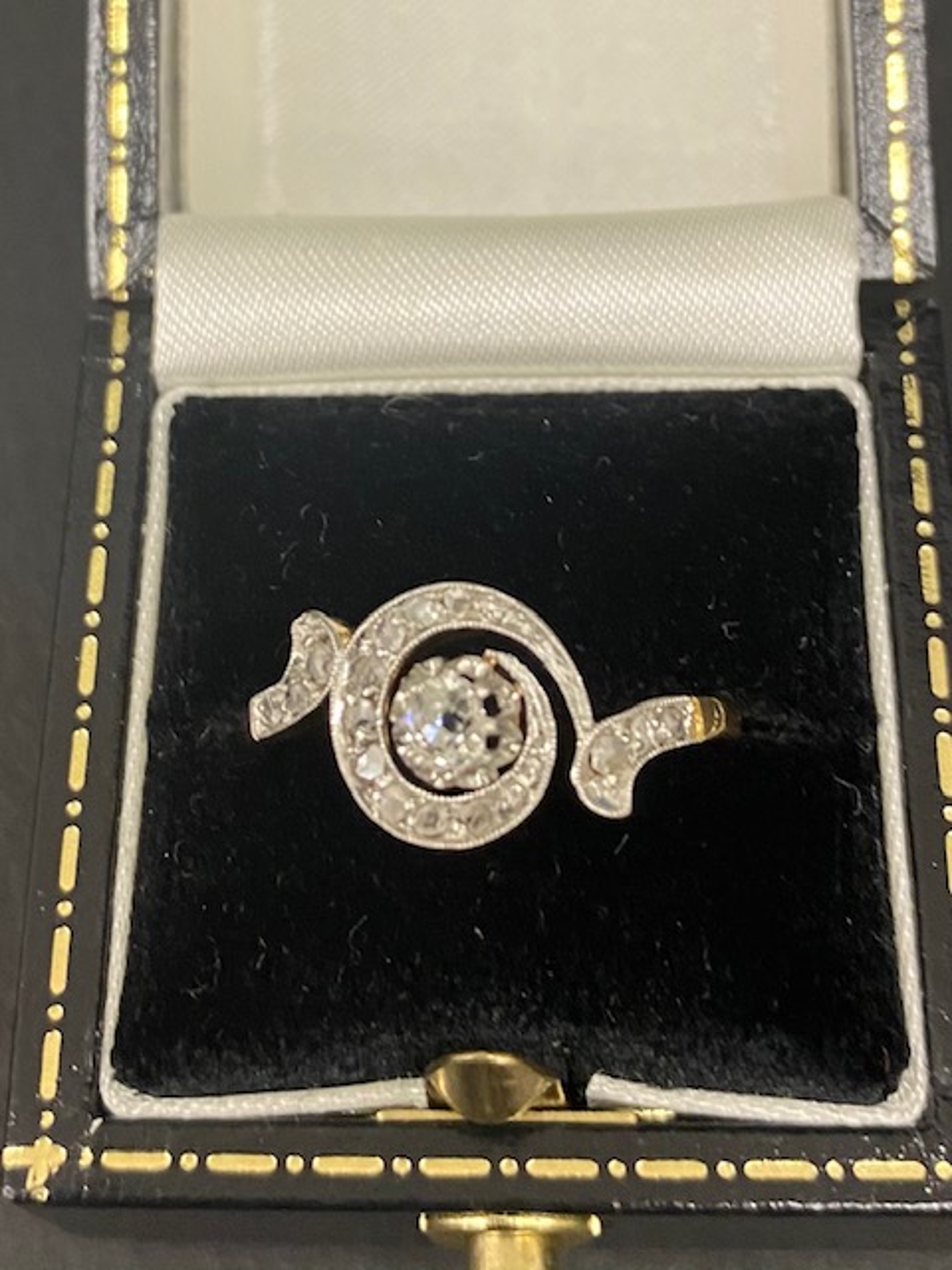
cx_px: 476
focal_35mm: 26
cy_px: 635
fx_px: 953
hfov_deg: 53.1
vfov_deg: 67.3
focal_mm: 4.25
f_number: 1.8
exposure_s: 1/50
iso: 125
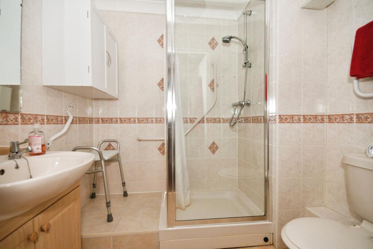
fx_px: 155
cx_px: 186
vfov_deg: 77.3
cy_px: 124
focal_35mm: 15
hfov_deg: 100.4
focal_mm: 10
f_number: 8
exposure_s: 1/60
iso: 400
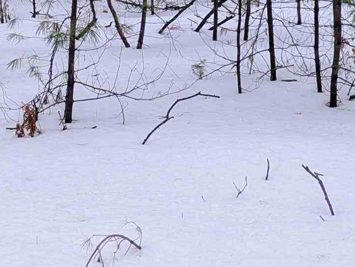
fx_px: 1098
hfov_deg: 18.4
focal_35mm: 107
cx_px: 191
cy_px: -56
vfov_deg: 13.4
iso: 43
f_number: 1.89
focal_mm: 5.43
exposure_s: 1/169
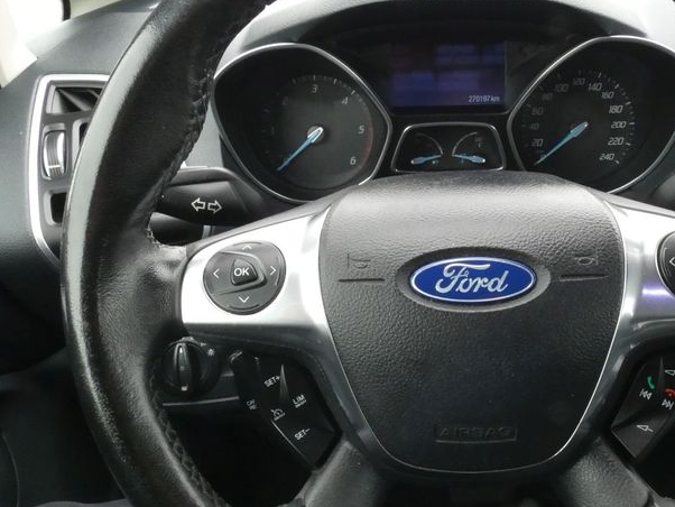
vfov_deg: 41.8
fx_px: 663
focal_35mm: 34
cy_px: 266
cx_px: 414
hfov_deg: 53.5
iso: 640
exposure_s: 1/60
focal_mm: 3.6
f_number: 5.6
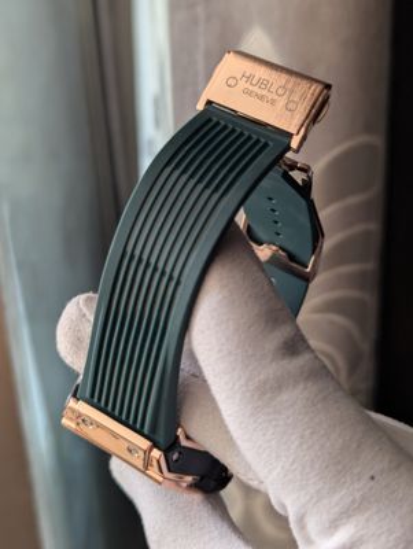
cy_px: 274
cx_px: 206
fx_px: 762
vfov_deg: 39.6
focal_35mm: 48
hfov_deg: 30.3
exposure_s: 1/218
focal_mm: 6.81
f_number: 1.85
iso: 166
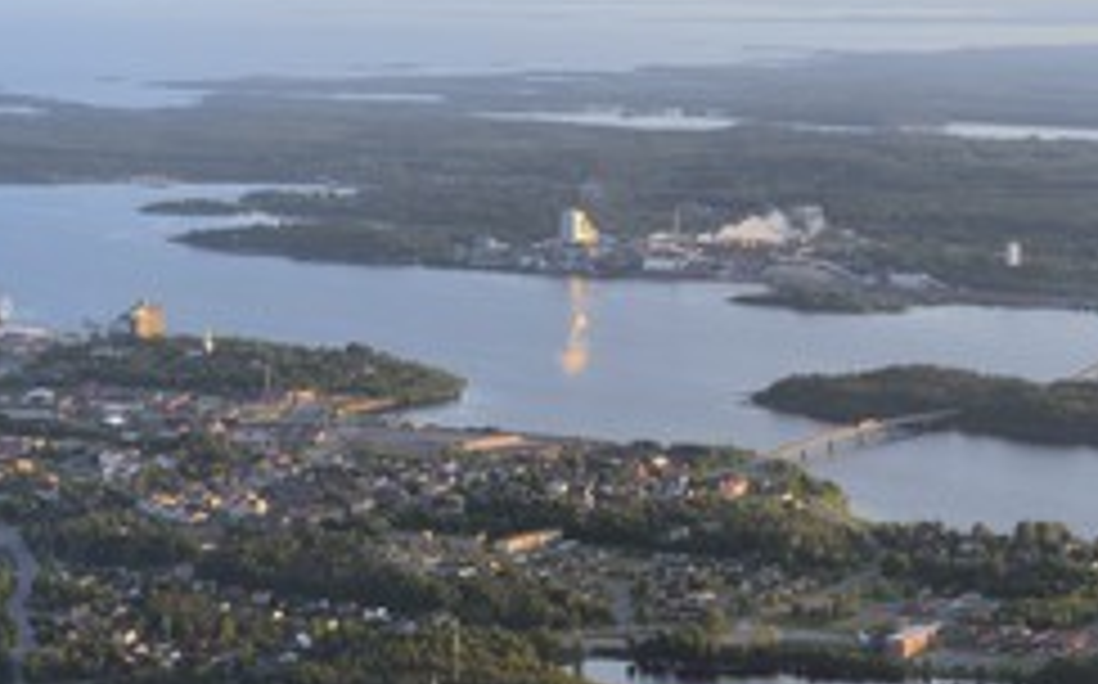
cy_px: 432
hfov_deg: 16.9
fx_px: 3677
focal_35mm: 123
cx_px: 788
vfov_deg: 10.6
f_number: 5
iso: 400
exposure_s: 1/200
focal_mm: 70
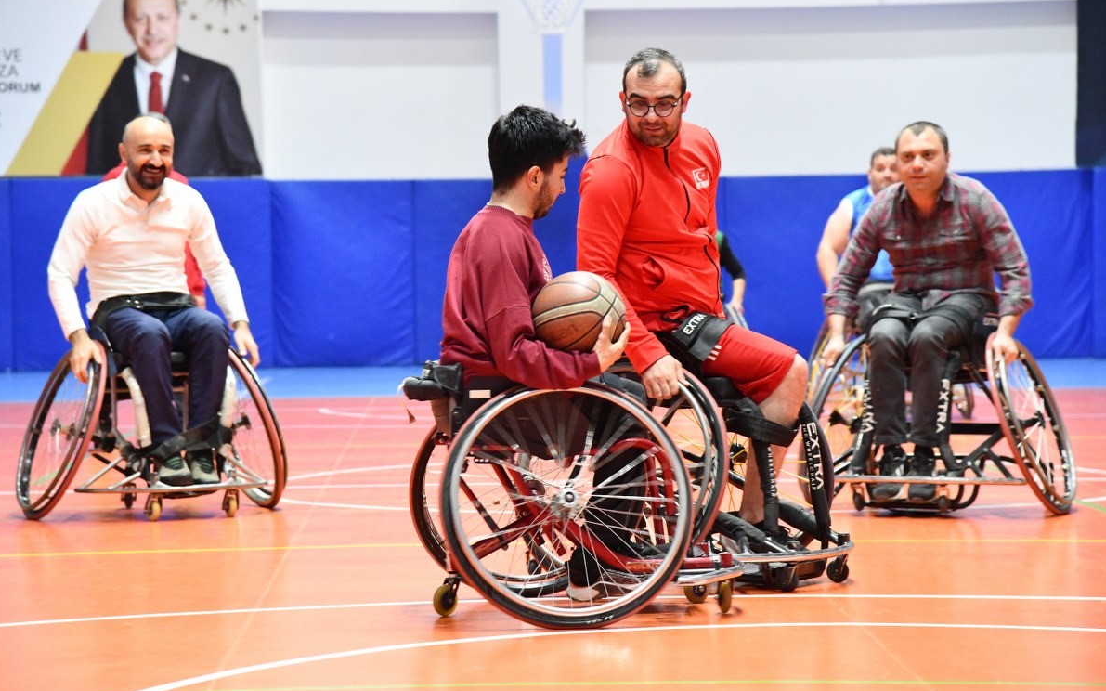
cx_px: 552
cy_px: 346
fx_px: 3406
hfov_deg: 18.4
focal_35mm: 113
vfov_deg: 11.6
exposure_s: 1/160
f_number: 5
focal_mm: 110
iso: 8000
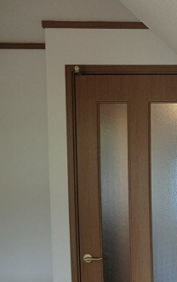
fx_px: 378
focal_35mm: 49
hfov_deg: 22.6
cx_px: 248
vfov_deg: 40.2
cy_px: 200
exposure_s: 1/60
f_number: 3.2
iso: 80
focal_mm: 4.3
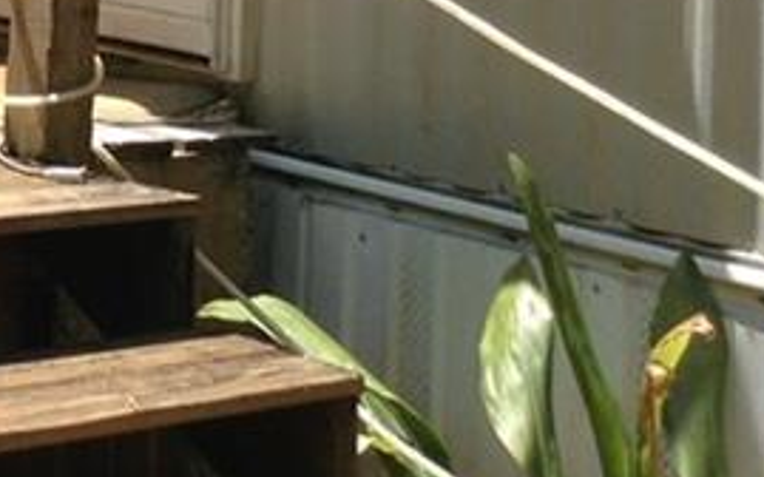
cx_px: -423
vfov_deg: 9.5
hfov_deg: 14.5
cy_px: -275
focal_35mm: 133
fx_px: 2769
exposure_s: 1/698
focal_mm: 3.3
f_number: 2.4
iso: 32
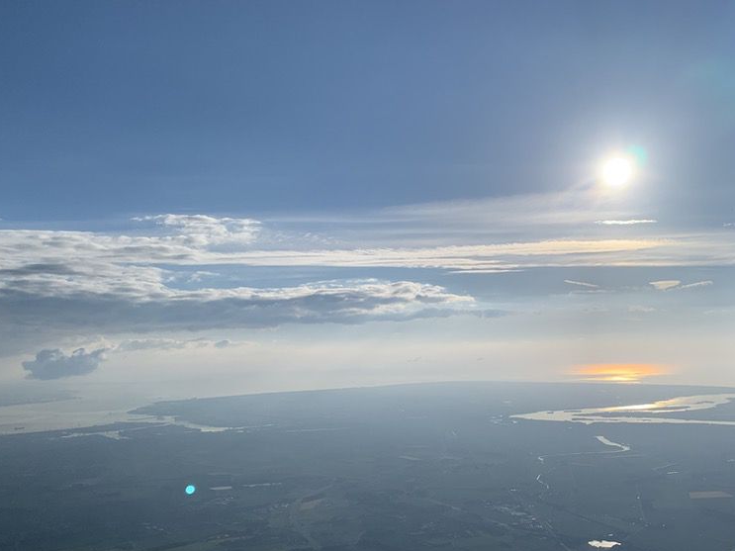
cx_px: 410
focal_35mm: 35
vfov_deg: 40.4
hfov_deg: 52.5
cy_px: 339
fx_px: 743
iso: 25
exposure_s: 1/10526
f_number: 1.8
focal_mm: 4.25
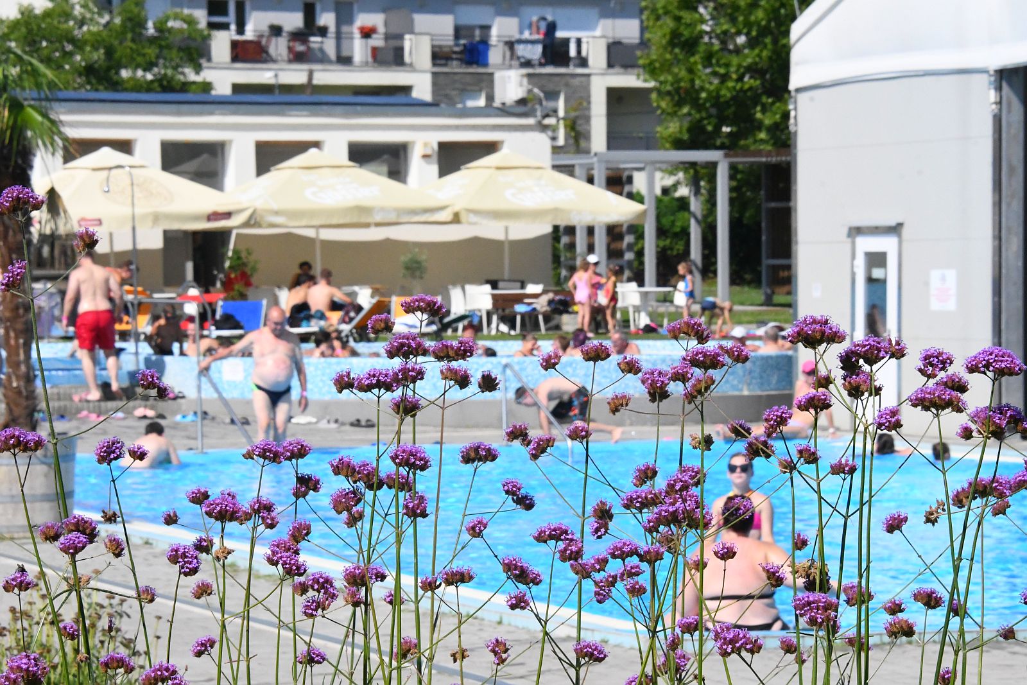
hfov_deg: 13.1
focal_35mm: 157
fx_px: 4479
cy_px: 342
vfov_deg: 8.7
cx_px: 514
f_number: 14
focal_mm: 105
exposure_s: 1/3200
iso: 5000
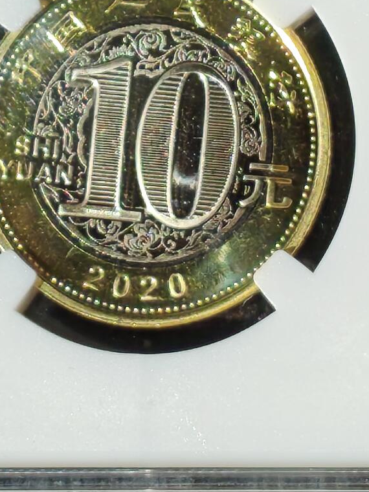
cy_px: -69
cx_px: 141
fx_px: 3738
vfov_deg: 7.5
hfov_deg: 5.7
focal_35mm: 263
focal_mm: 4.94
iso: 50
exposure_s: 1/3157
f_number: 1.5
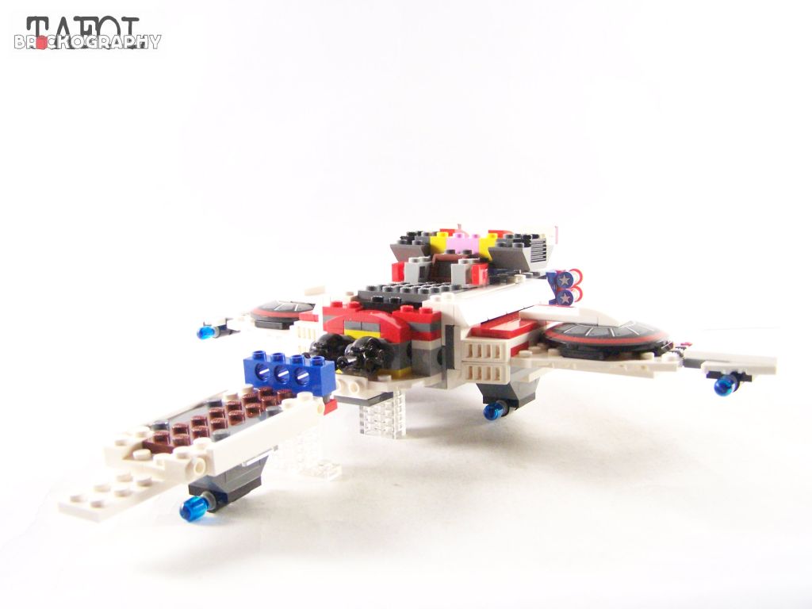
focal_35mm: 38
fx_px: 891
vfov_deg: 37.7
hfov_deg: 49.0
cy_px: 304
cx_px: 406
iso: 400
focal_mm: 6.3
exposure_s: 1/60
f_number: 3.2
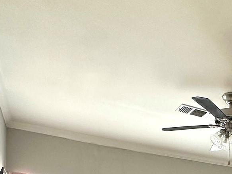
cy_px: 264
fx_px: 328
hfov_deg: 36.6
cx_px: 207
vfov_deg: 23.5
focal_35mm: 49
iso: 160
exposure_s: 1/99
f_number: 2.2
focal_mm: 2.22
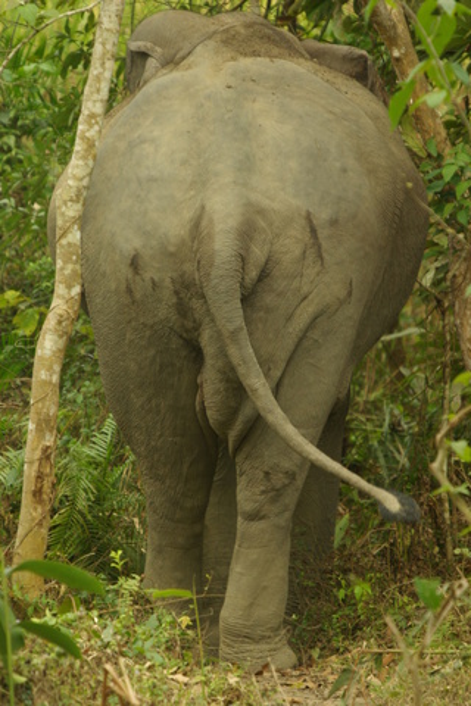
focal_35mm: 405
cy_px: 353
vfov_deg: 5.1
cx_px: 236
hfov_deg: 3.4
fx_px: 7948
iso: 400
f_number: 5.6
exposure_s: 1/180
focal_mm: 270
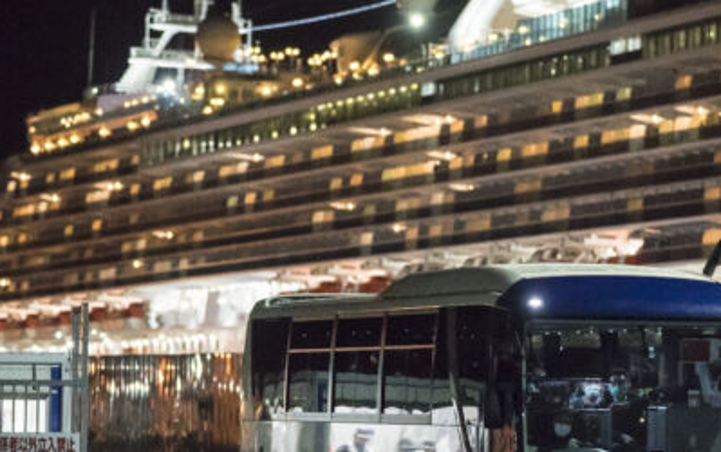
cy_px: 247
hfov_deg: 8.6
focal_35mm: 243
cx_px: 454
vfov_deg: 5.4
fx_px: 4778
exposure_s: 1/500
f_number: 2.8
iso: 6400
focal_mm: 119
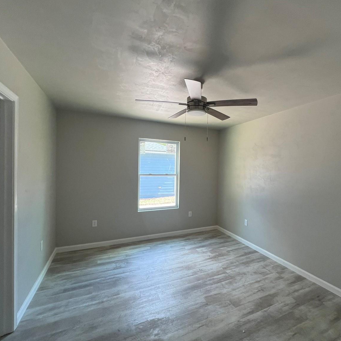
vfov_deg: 87.4
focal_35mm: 16
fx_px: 178
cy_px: 173
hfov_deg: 86.5
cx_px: 202
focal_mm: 1.57
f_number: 1.8
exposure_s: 1/120
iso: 100
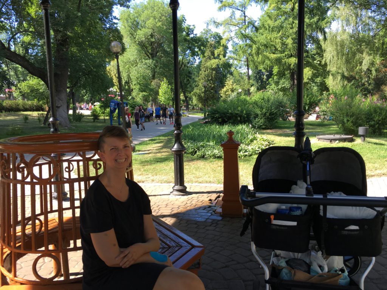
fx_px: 324
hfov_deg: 61.7
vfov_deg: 48.2
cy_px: 145
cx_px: 194
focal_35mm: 29
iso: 25
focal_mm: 4.15
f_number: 2.2
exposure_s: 1/223
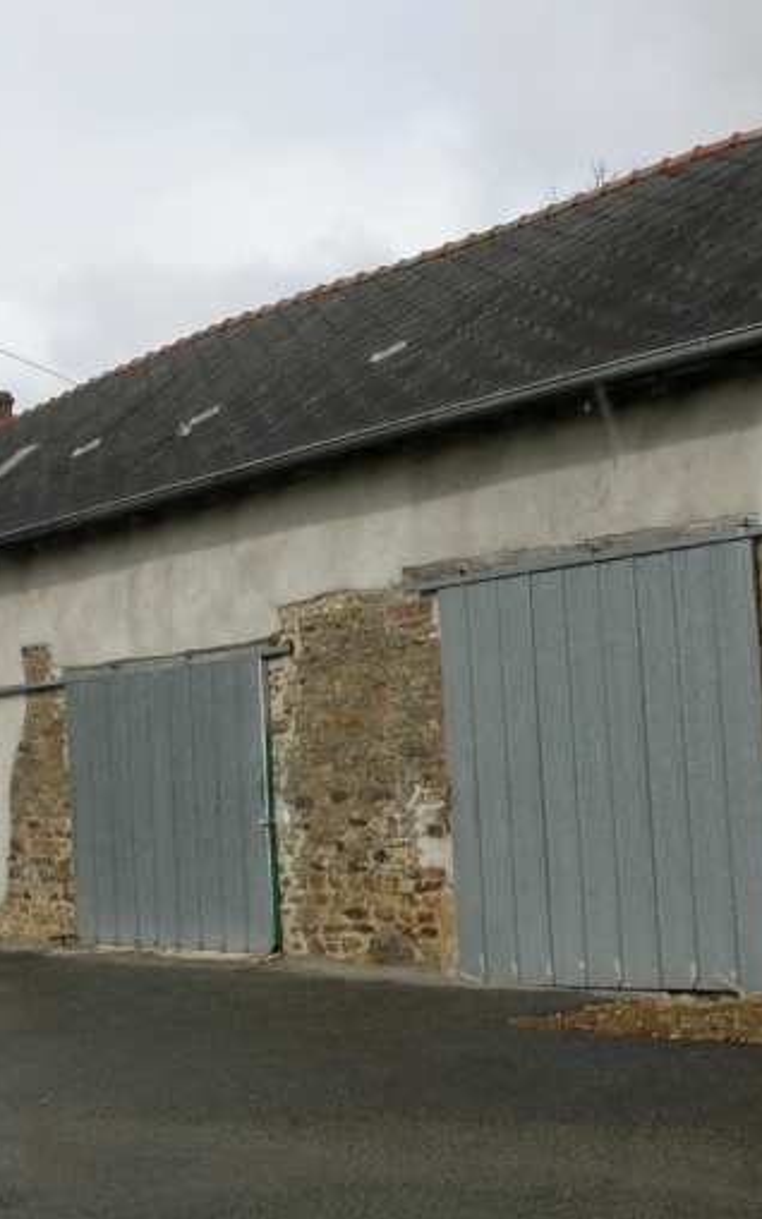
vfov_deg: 37.5
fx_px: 1795
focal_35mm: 54
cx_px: 415
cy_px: 608
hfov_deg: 24.0
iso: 100
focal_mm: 7.85
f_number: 7.5
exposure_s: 1/457
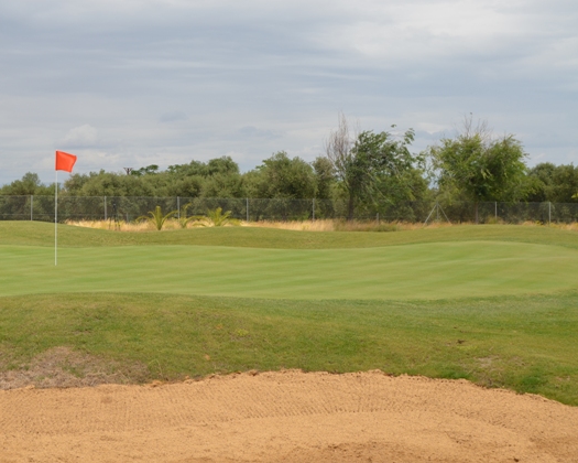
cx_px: 231
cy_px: 232
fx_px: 1232
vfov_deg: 21.3
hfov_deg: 26.4
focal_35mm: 72
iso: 100
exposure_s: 1/320
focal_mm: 42
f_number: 9
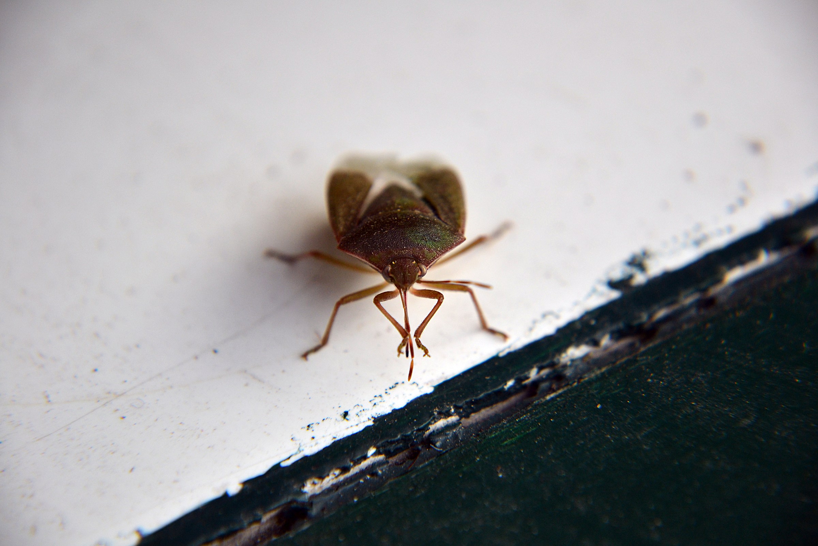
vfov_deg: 8.7
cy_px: 273
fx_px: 3578
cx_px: 409
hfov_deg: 13.0
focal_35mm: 158
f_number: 5.6
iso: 400
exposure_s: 1/500
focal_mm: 105
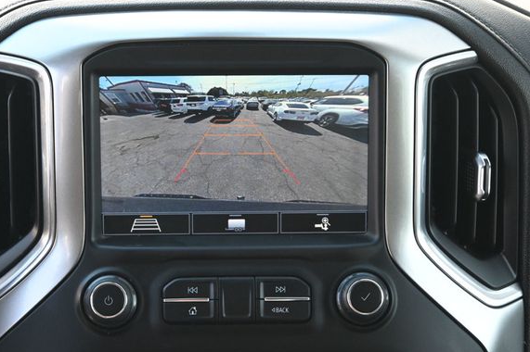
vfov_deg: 16.2
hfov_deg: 24.2
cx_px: 234
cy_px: 189
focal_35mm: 84
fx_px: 1236
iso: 1600
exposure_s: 1/125
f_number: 6.3
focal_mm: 50
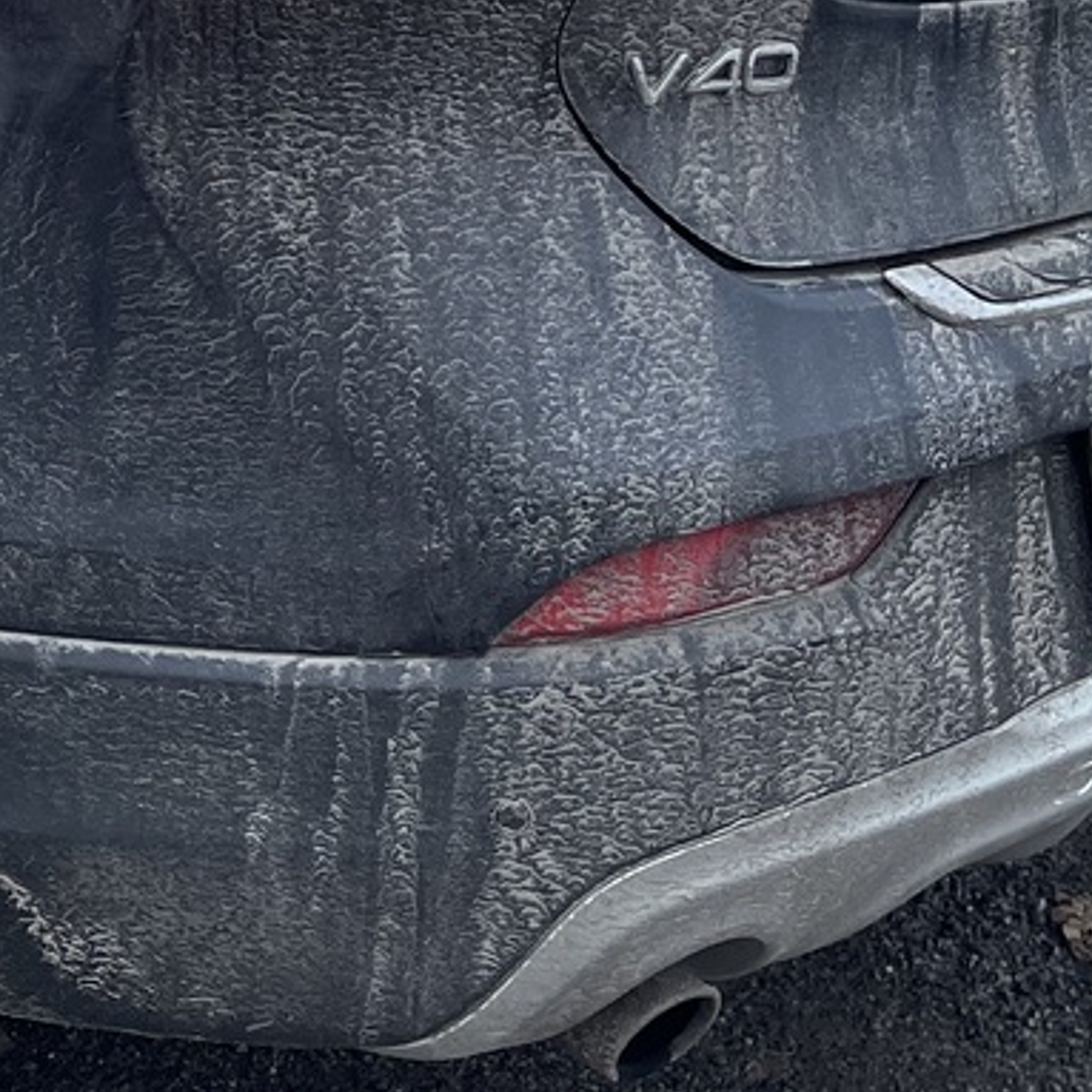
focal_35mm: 83
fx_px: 2962
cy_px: -194
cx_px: 23
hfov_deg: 20.3
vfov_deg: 19.7
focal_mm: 5.1
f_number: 1.6
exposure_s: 1/114
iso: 125
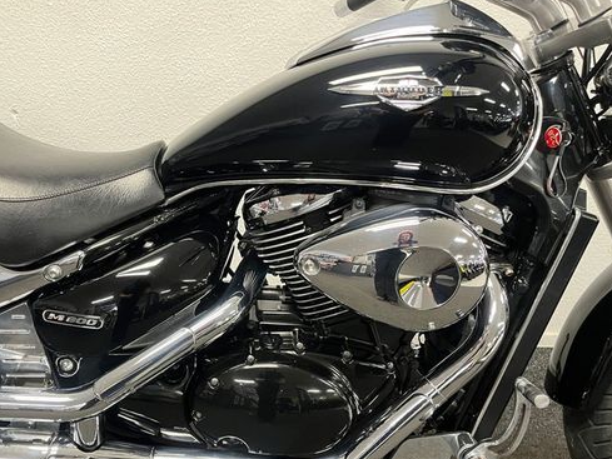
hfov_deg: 53.5
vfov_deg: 41.4
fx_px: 601
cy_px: 296
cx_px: 239
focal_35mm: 34
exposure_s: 1/50
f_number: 1.6
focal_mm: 5.1
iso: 320
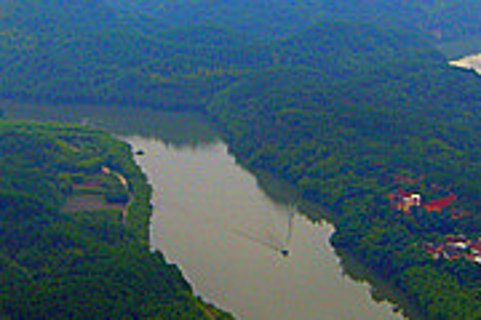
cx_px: 142
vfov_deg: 11.3
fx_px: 1603
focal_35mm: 120
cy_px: -23
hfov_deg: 17.0
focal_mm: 18
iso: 100
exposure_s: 1/80
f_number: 9
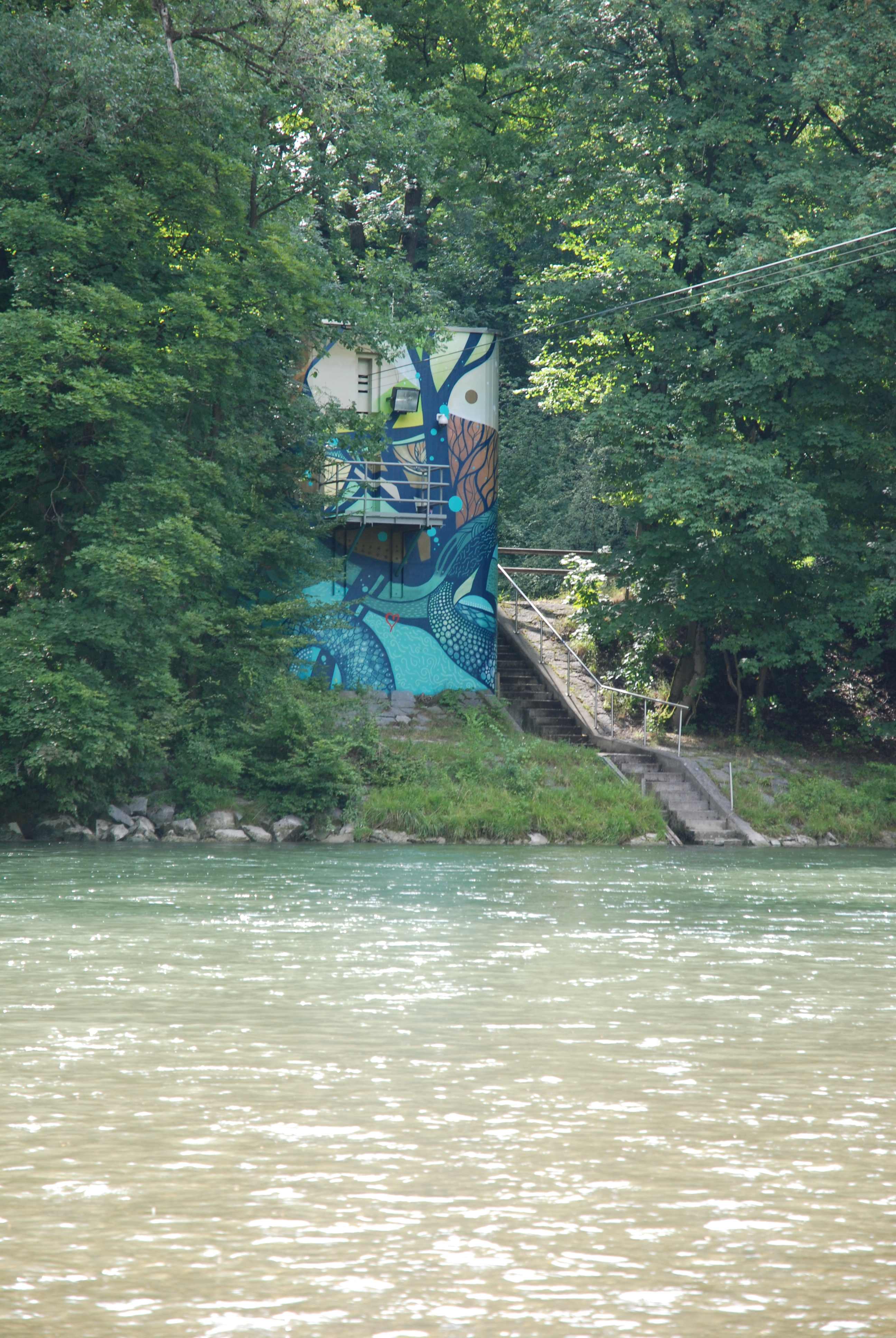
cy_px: 669
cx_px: 448
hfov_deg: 13.1
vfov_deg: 19.4
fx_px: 3909
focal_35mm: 105
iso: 200
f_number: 4.5
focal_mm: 70
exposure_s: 1/125
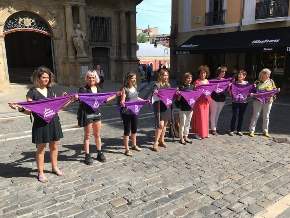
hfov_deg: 61.6
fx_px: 243
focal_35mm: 29
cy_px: 109
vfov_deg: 48.3
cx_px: 145
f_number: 2.2
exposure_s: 1/625
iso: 25
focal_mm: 4.15
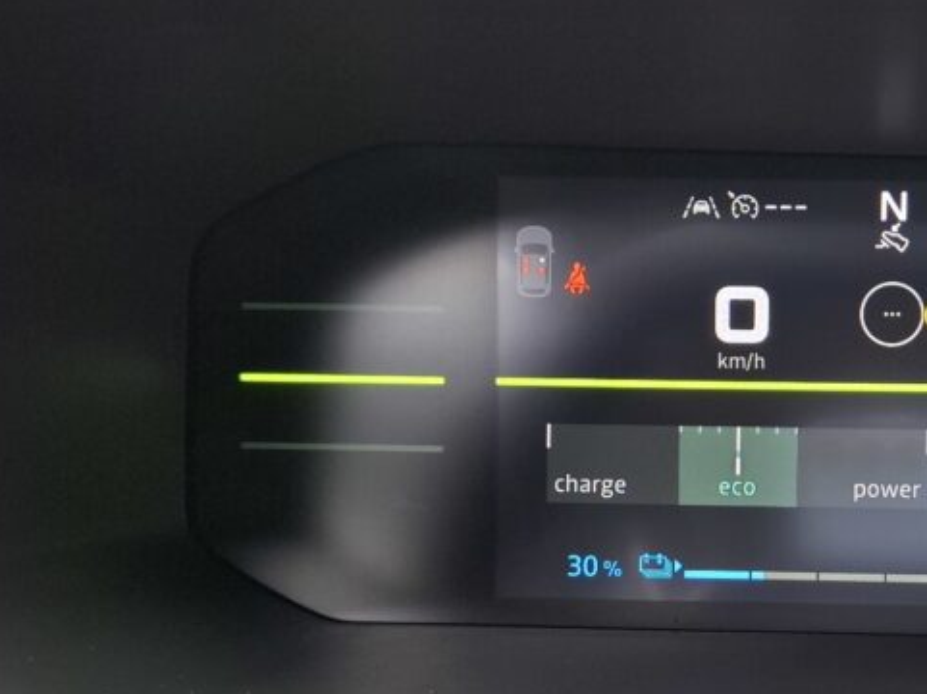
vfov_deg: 29.4
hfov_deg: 36.8
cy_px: 484
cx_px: 808
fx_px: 1311
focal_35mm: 49
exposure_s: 1/100
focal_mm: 5.54
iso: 100
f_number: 1.8
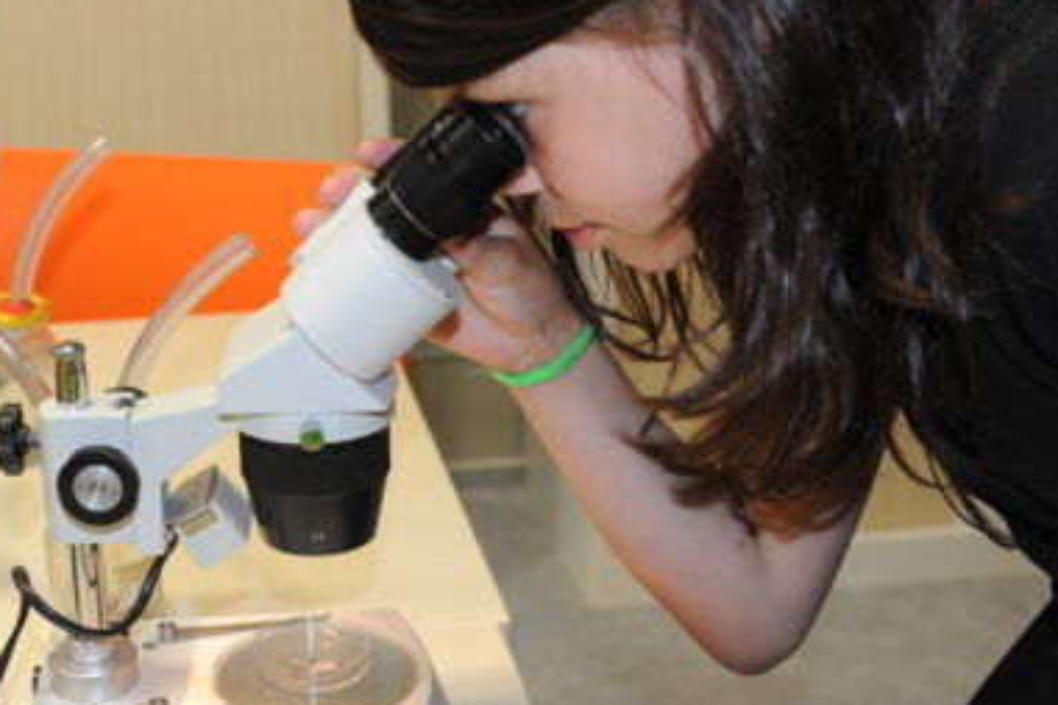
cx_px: 309
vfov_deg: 22.6
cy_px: 320
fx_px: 1762
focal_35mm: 60
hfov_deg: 33.0
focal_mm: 38
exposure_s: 1/60
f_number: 5.6
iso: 1600
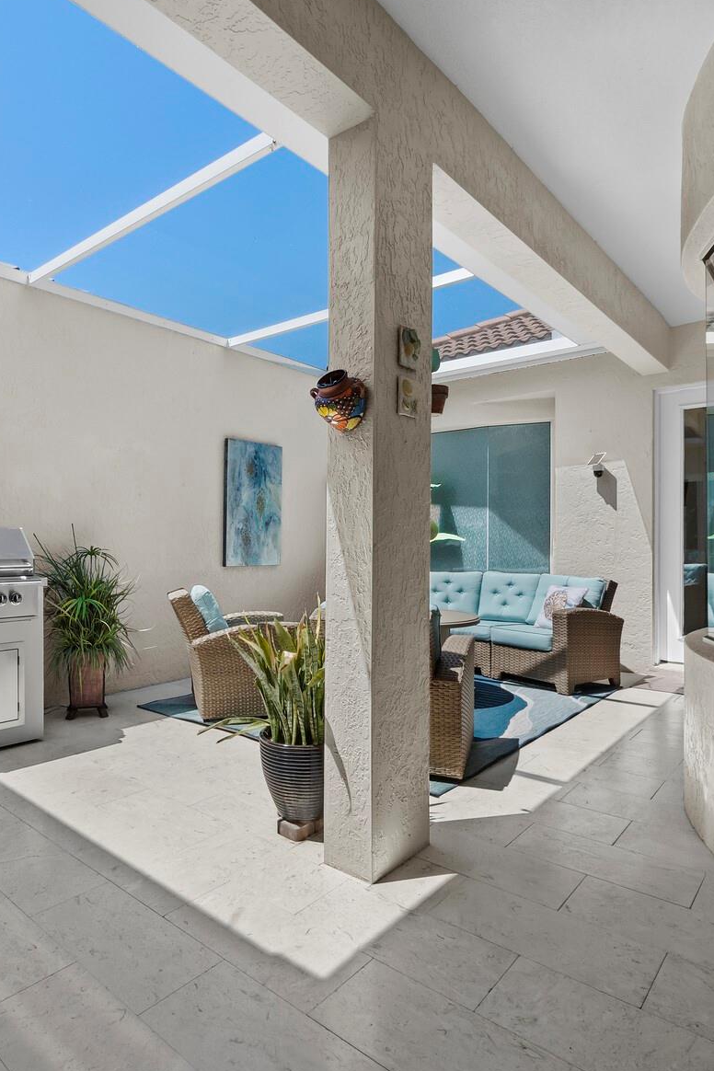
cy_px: 538
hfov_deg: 60.8
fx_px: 595
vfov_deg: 84.0
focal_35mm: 20
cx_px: 252
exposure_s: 1/80
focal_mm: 7
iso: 320
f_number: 11
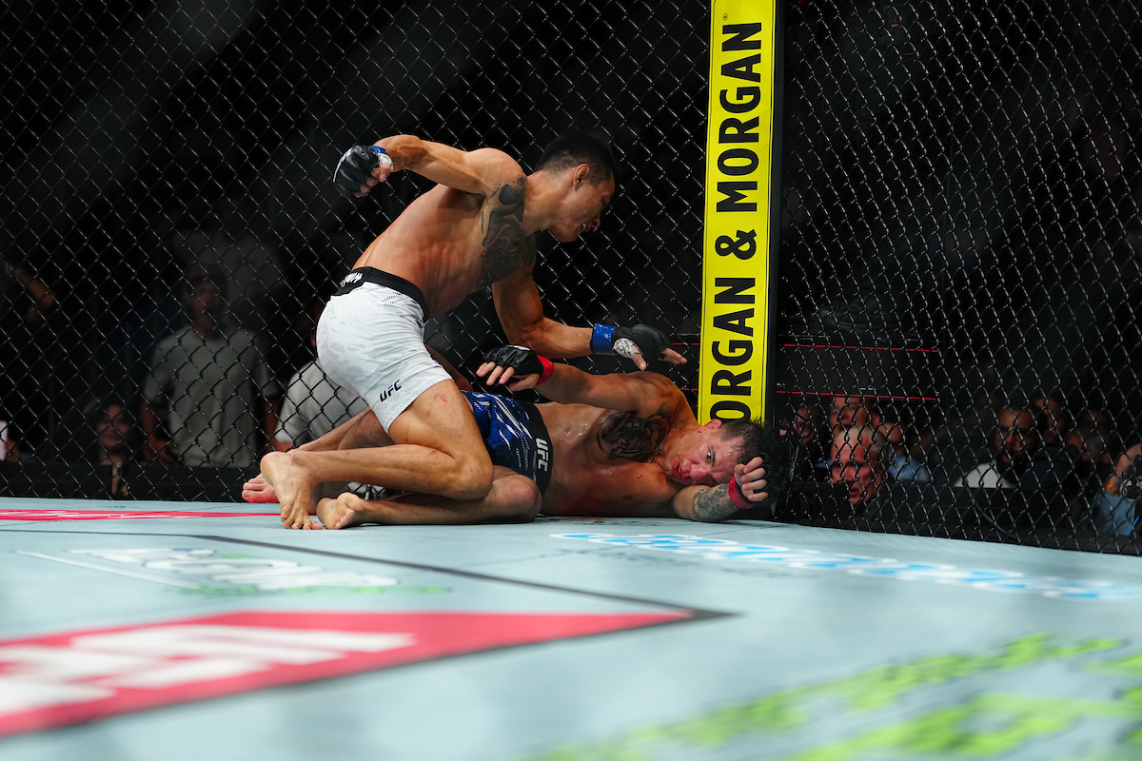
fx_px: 3267
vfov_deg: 13.3
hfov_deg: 19.8
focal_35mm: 103
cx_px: 571
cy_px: 380
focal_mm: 103
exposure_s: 1/1250
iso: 2500
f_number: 2.8
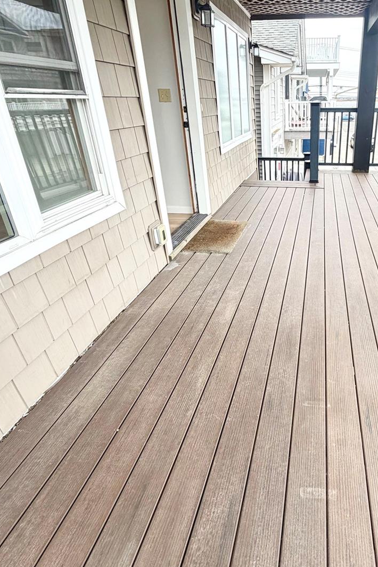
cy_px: 238
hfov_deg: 56.1
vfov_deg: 80.6
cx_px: 290
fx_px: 331
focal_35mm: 21
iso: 50
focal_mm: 2.22
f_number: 2.2
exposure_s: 1/395
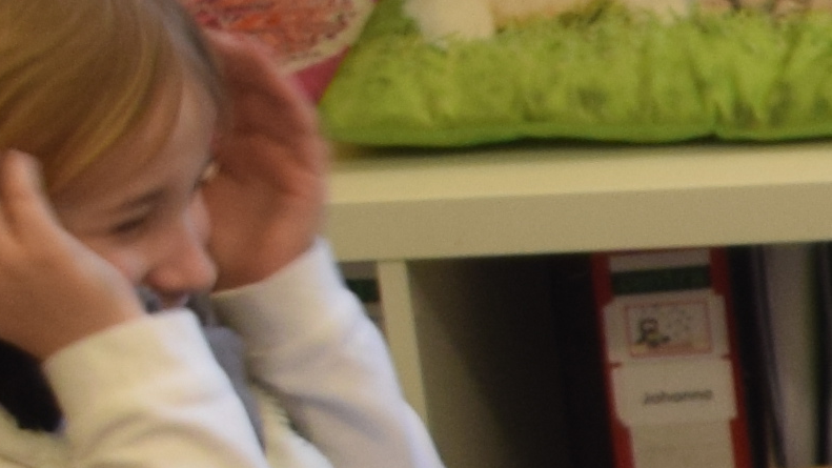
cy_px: 530
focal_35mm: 274
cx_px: 2292
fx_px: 6044
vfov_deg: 4.4
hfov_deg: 7.2
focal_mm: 23
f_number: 4
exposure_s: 1/60
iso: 400
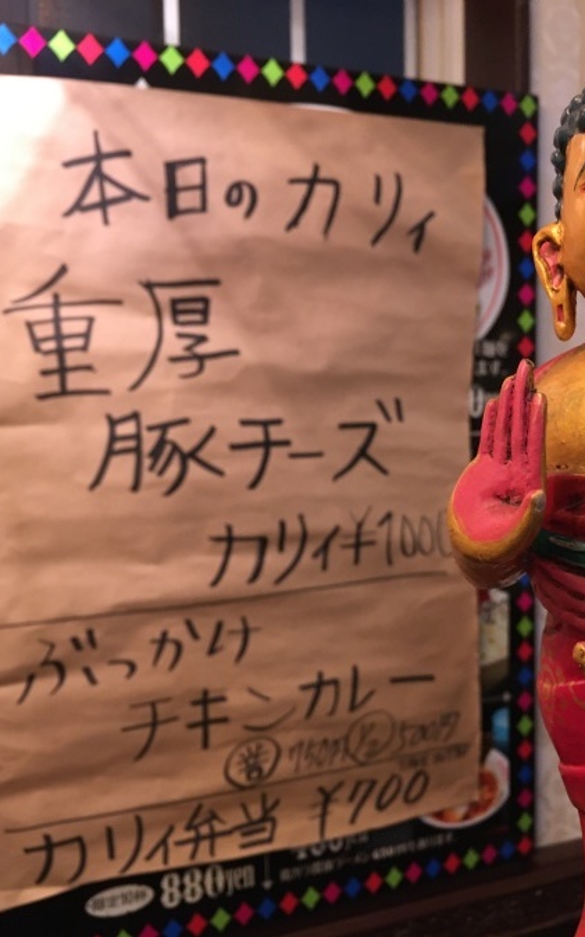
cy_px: 466
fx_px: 791
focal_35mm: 31
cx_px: 320
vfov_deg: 61.2
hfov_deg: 40.5
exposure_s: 1/33
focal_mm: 4.15
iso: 160
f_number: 2.2
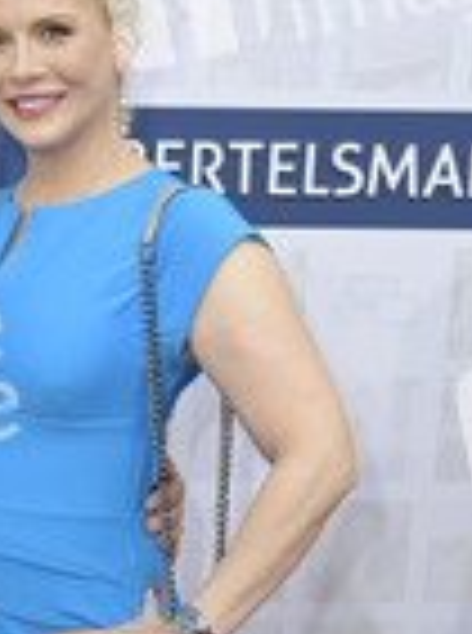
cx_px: -81
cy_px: 638
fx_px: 1498
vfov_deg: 22.9
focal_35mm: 82
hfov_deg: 17.2
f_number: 7.1
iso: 640
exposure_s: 1/125
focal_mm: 30
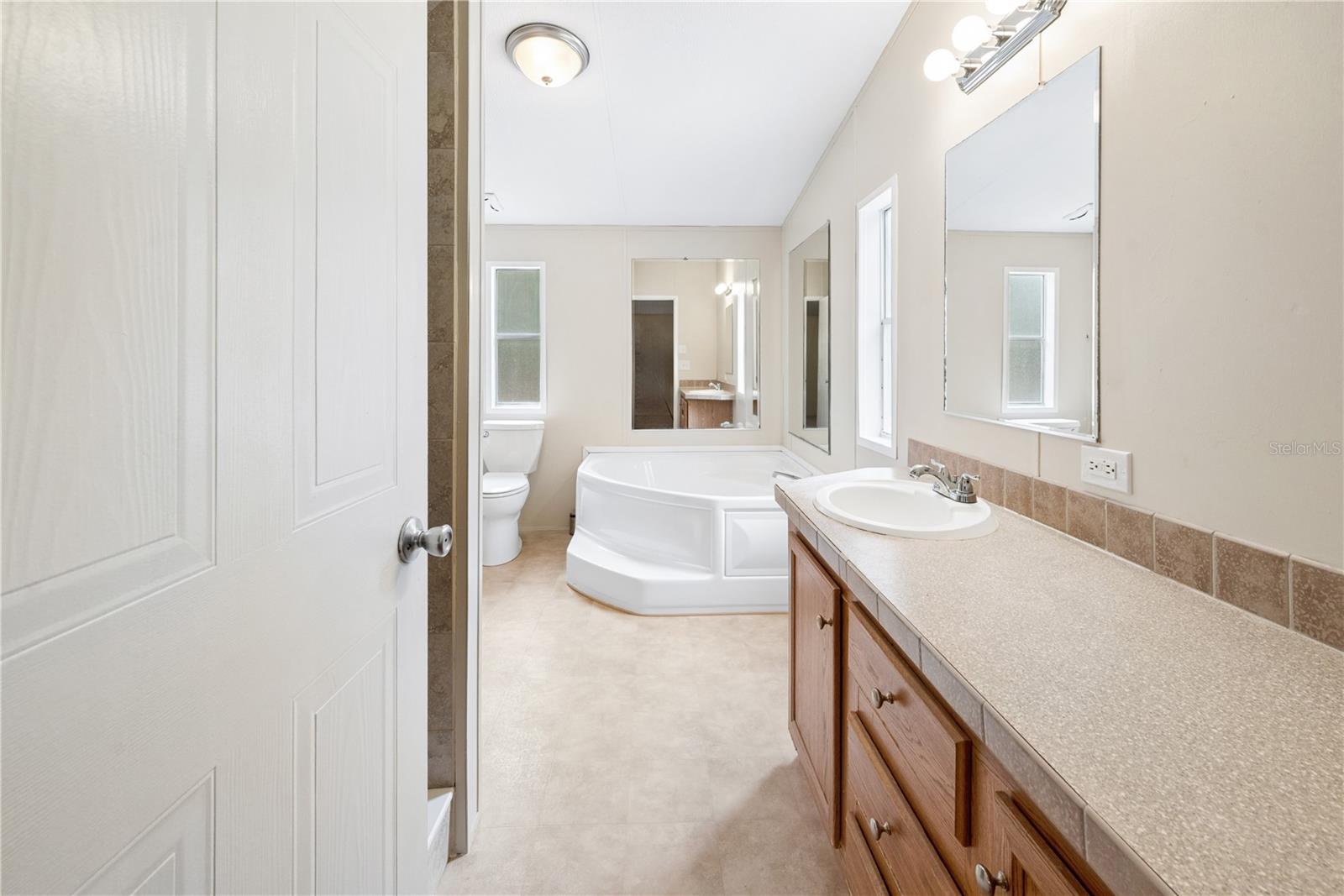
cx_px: 672
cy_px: 448
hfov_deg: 104.2
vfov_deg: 81.2
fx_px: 523
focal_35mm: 14
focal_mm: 14
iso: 400
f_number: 8
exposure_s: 1/60
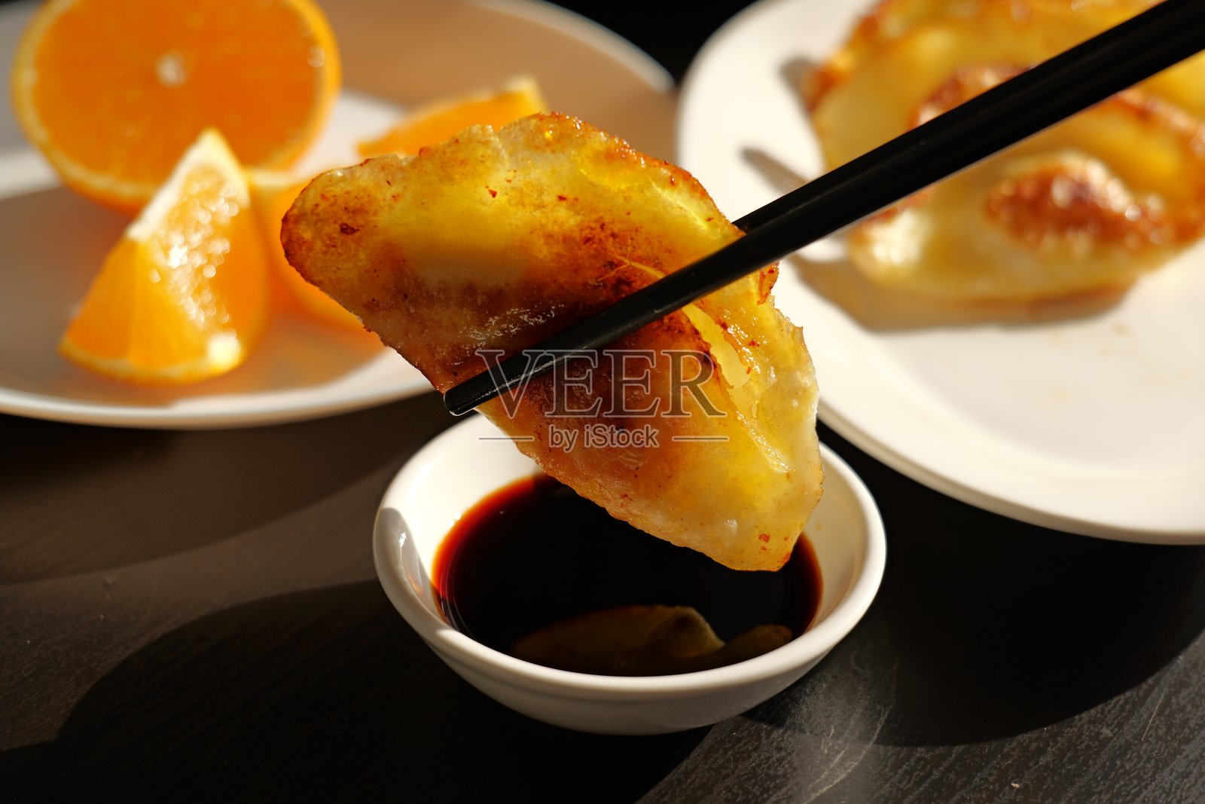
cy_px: 402
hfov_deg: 33.4
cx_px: 602
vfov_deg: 22.6
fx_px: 2008
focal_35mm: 60
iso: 200
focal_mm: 60
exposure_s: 1/400
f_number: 5.6
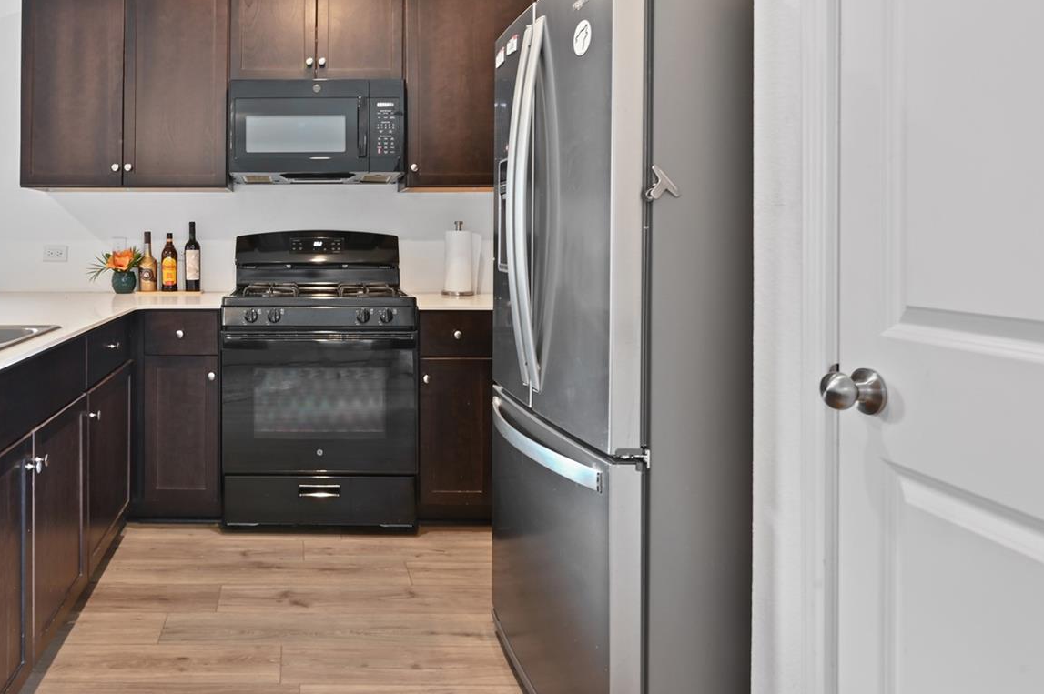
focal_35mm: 25
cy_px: 236
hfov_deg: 67.7
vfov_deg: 50.4
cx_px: 283
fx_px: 724
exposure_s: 5
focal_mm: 14
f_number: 14
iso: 200
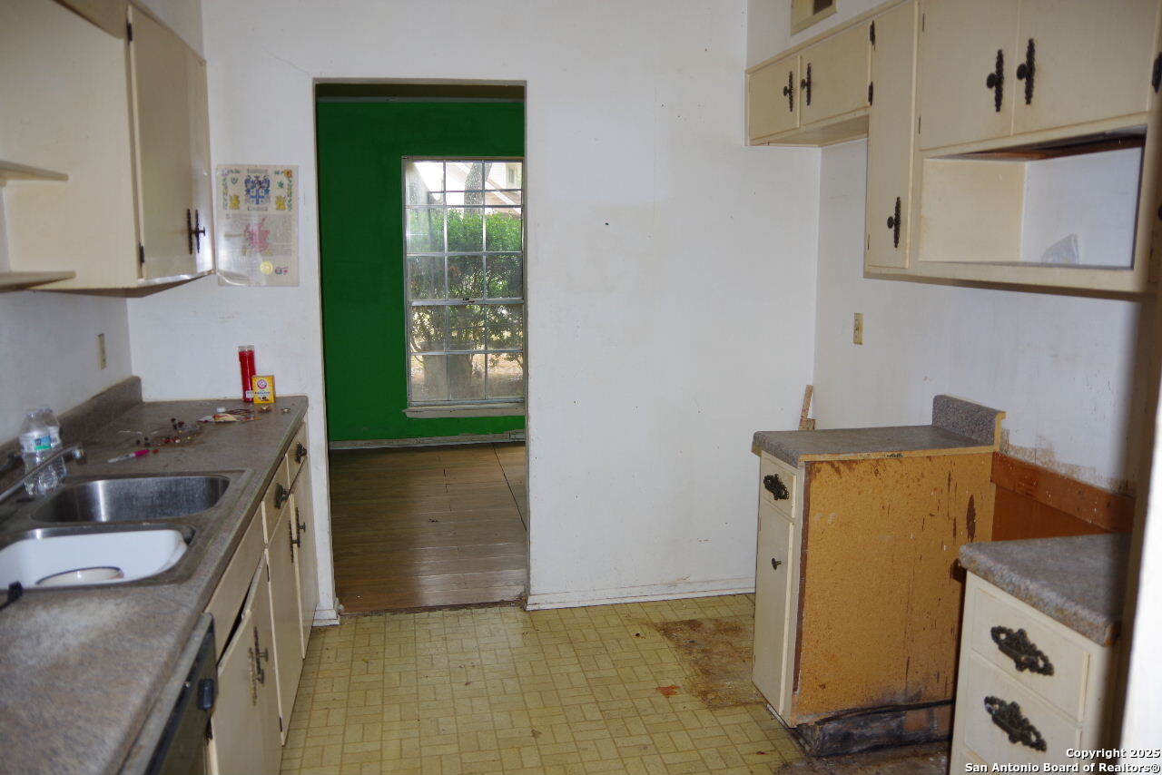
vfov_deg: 48.0
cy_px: 388
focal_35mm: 27
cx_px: 581
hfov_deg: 67.4
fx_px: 872
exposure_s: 1/50
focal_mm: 18
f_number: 3.5
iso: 200
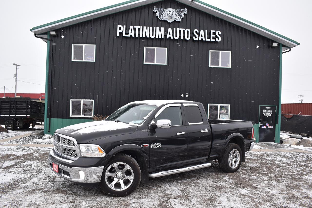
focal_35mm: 30
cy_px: 104
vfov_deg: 43.6
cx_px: 156
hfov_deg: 61.9
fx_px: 260
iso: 200
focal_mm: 20
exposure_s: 1/250
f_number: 7.1
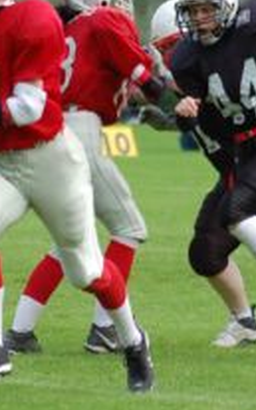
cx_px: 150
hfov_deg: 2.6
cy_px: 192
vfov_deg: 4.2
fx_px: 5604
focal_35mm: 501
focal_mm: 150
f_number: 4.5
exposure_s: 1/1000
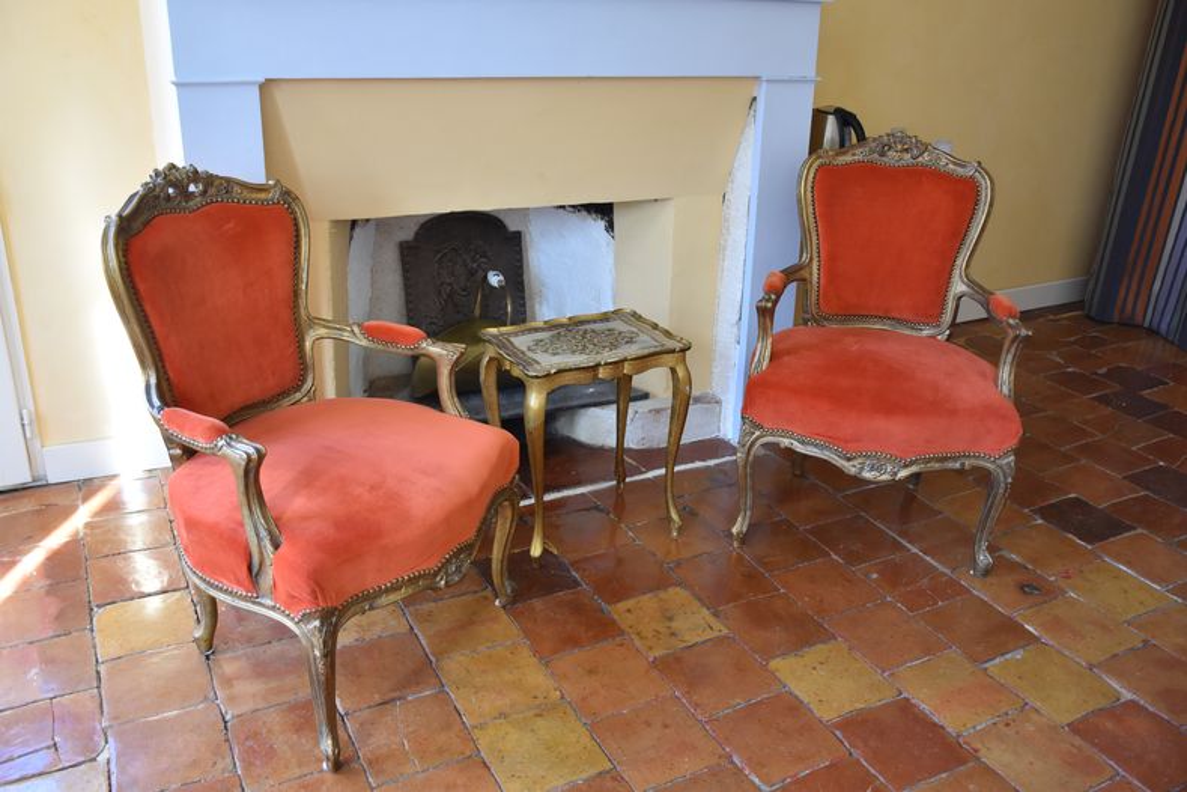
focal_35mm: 33
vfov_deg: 40.0
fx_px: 1088
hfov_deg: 57.2
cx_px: 594
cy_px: 396
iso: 720
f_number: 4
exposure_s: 1/60
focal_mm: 22
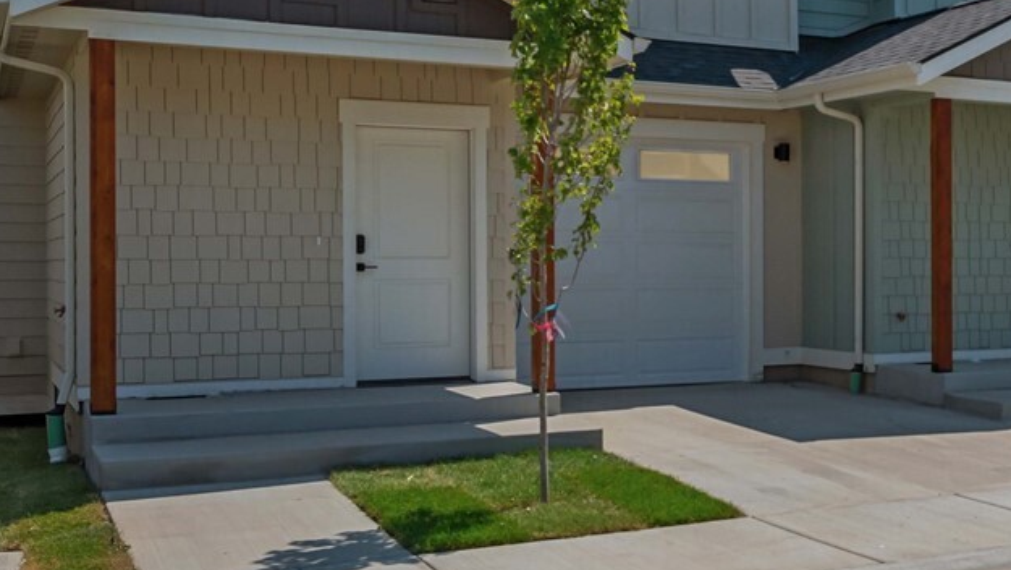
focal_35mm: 54
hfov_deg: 35.0
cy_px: 253
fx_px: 1448
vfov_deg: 22.2
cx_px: 1002
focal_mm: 19
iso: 100
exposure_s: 1/2500
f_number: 7.1
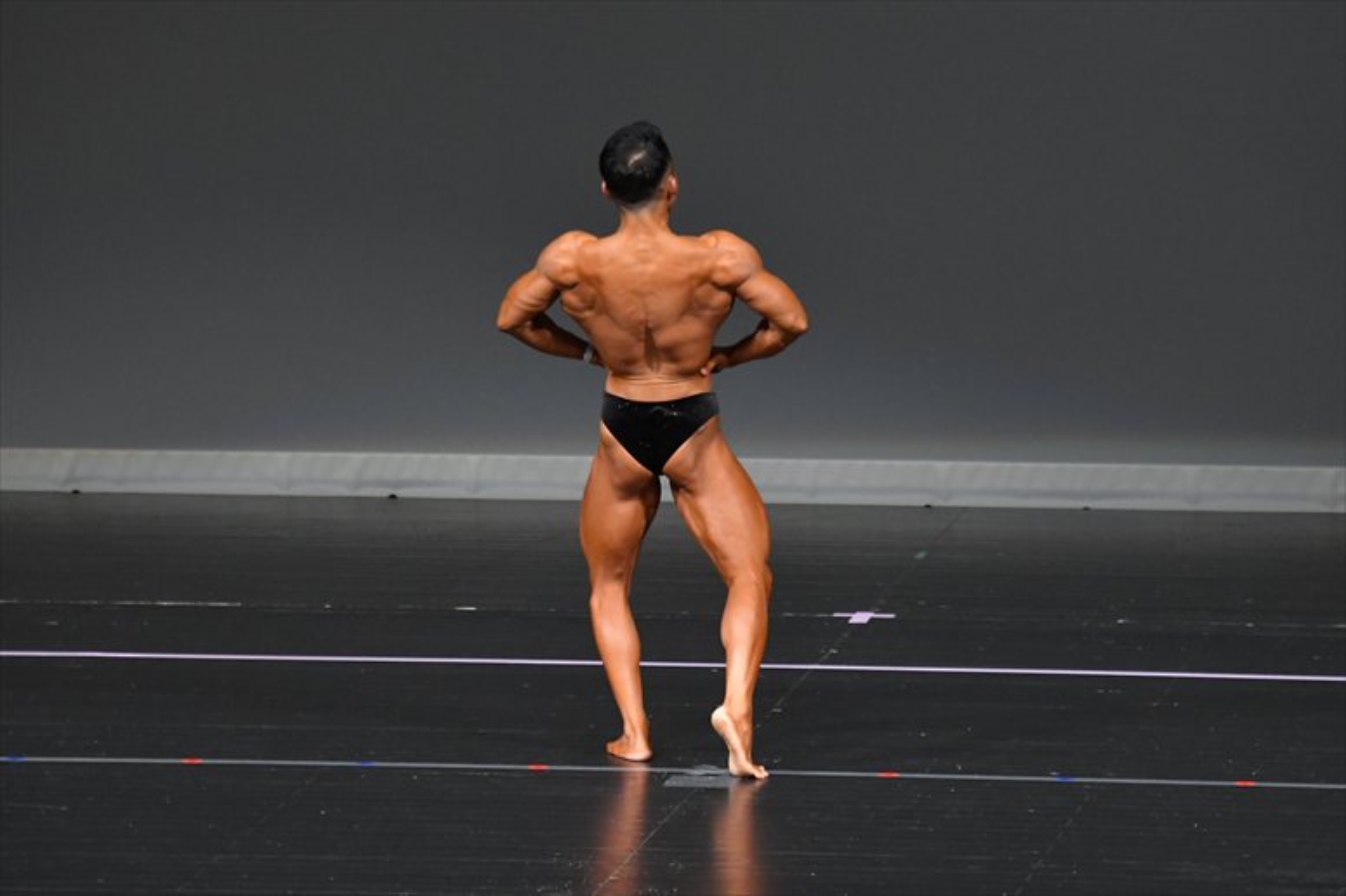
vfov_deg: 4.6
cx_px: 673
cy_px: 448
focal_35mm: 300
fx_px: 11211
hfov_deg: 6.9
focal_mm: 200
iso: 4000
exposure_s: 1/400
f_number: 5.6
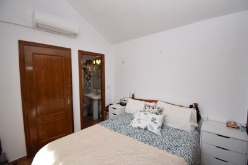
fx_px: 103
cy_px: 82
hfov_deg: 100.4
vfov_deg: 77.2
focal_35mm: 15
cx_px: 124
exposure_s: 1/250
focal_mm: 10
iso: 450
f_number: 4.5
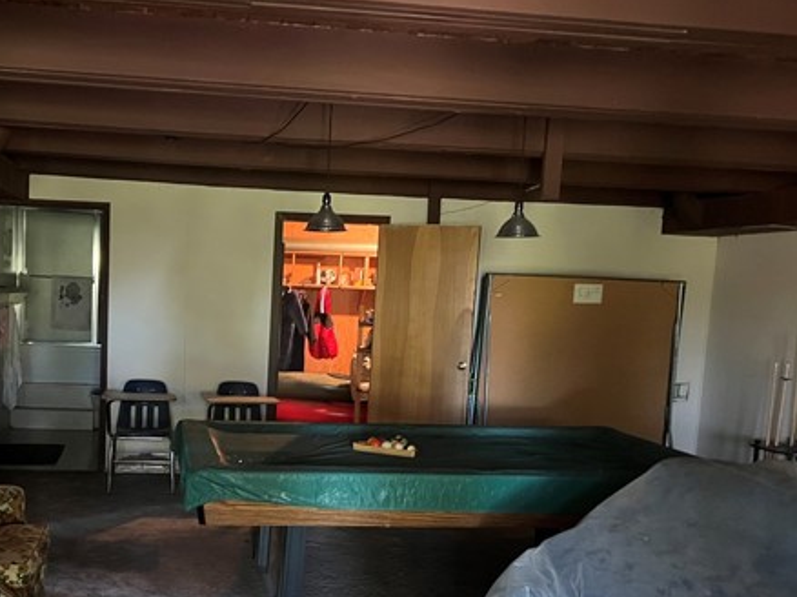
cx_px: 262
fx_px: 874
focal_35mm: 38
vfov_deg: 37.5
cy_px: 368
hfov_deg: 48.1
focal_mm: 5.7
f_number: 1.5
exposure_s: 1/30
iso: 800
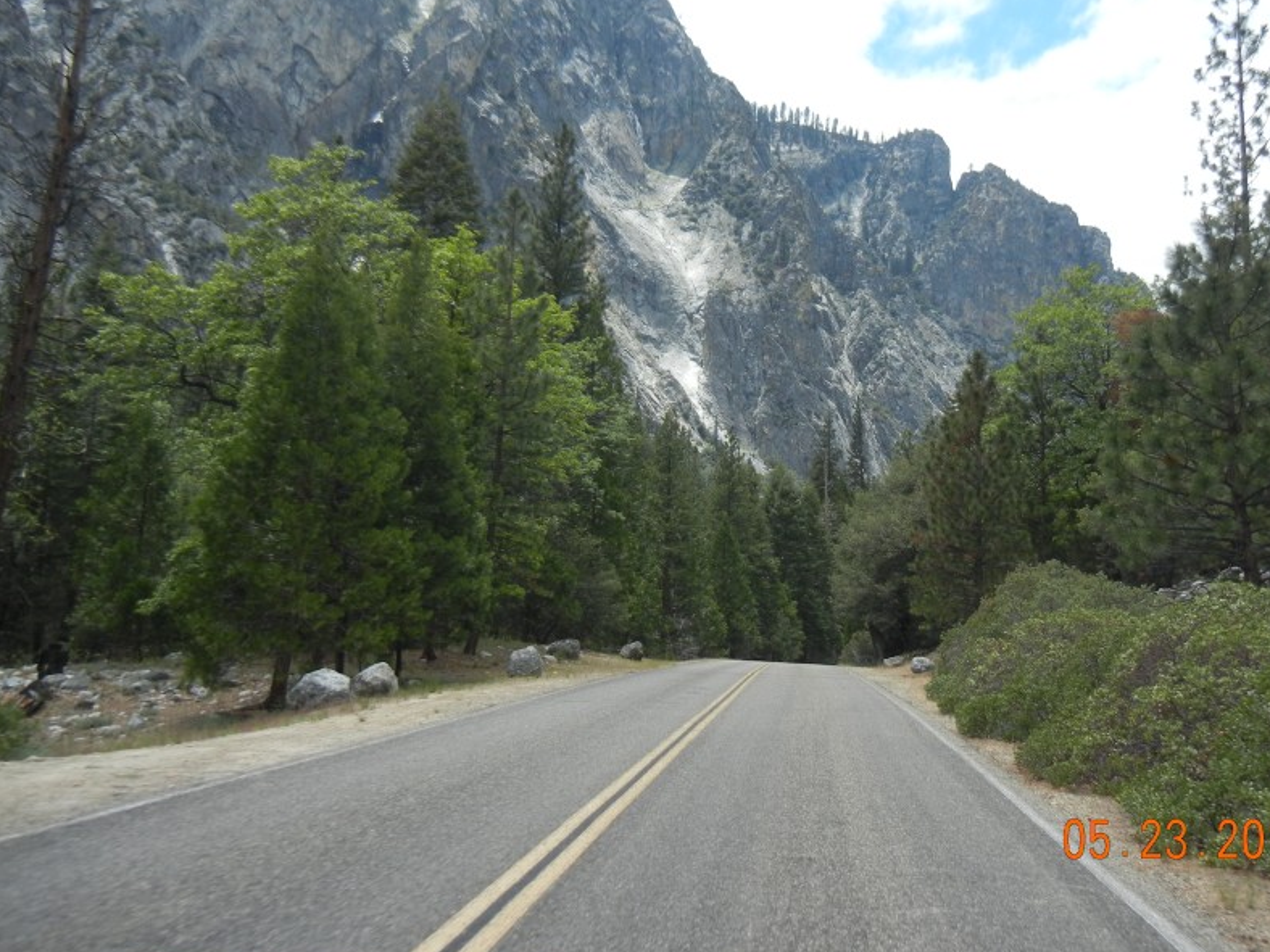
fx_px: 1431
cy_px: 350
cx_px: 745
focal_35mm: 39
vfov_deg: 36.6
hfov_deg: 47.7
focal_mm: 5.4
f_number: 7
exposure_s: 1/288
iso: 160
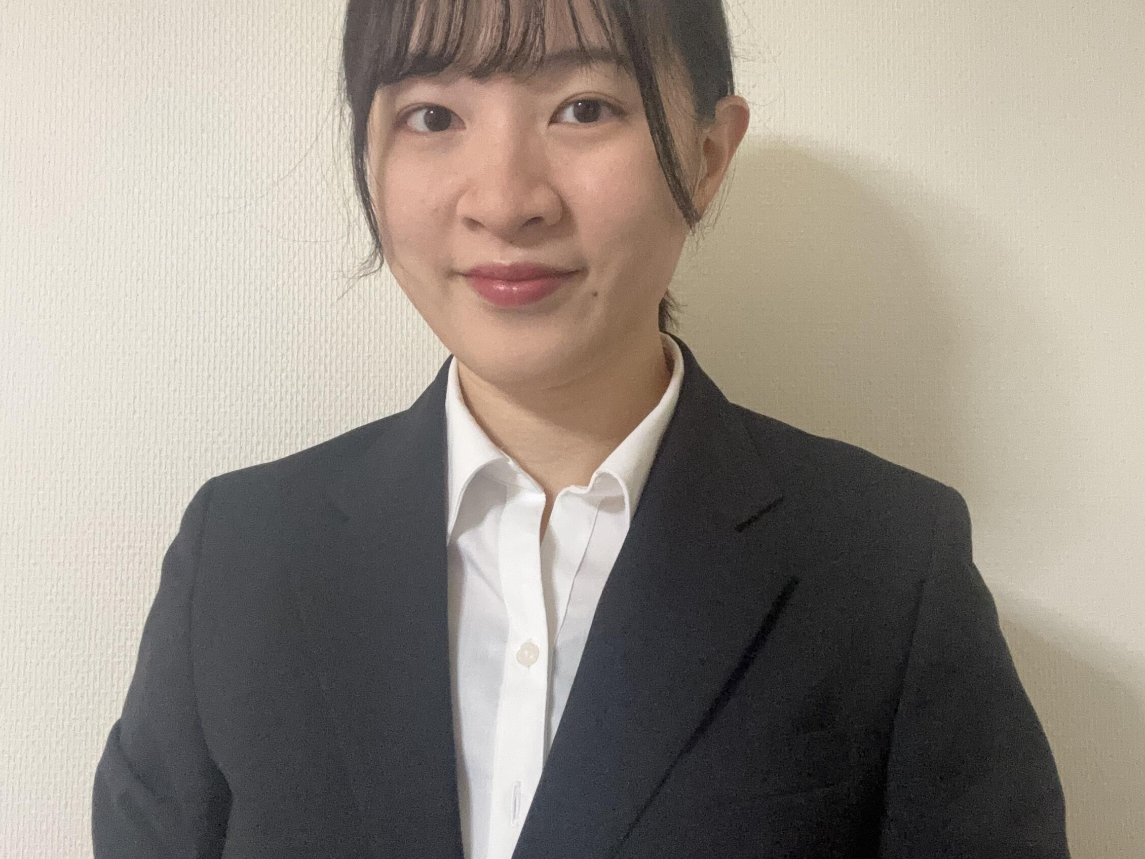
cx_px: 563
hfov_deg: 45.8
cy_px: 356
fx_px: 1356
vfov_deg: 35.0
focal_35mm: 41
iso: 320
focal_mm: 2.7
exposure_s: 1/50
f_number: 1.9
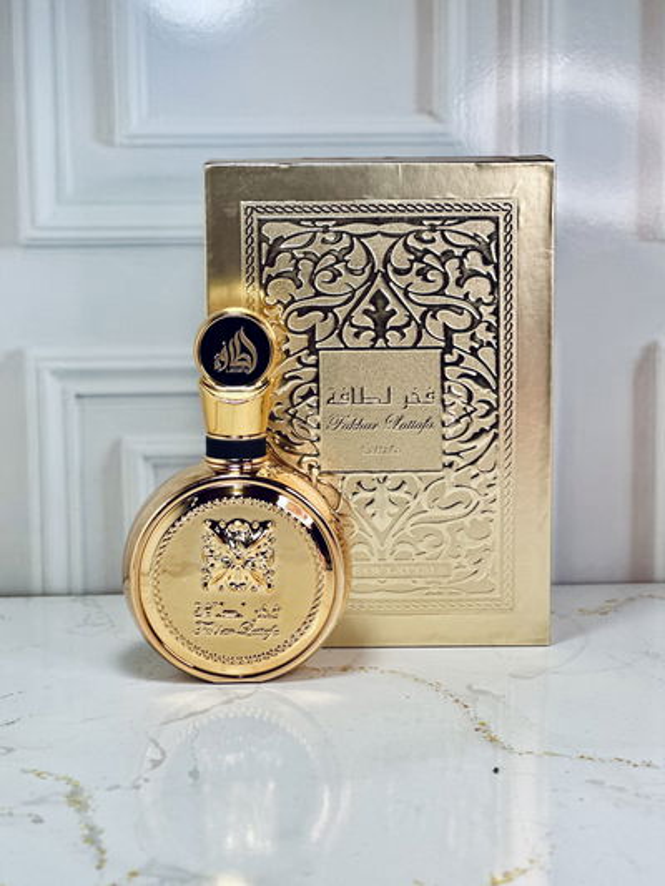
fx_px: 1972
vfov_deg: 25.3
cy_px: 443
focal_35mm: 77
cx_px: 332
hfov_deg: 19.1
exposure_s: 1/100
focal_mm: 9
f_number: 2.8
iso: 200
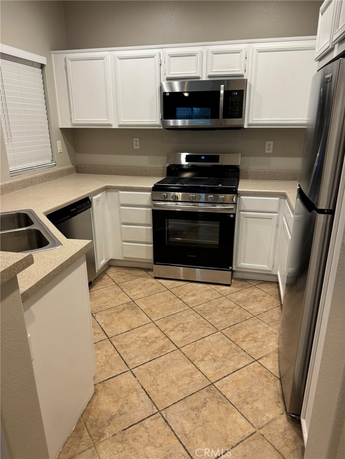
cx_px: 172
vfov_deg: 71.6
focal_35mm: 24
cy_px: 230
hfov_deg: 56.8
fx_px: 319
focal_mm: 6.76
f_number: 1.78
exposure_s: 1/60
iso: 160
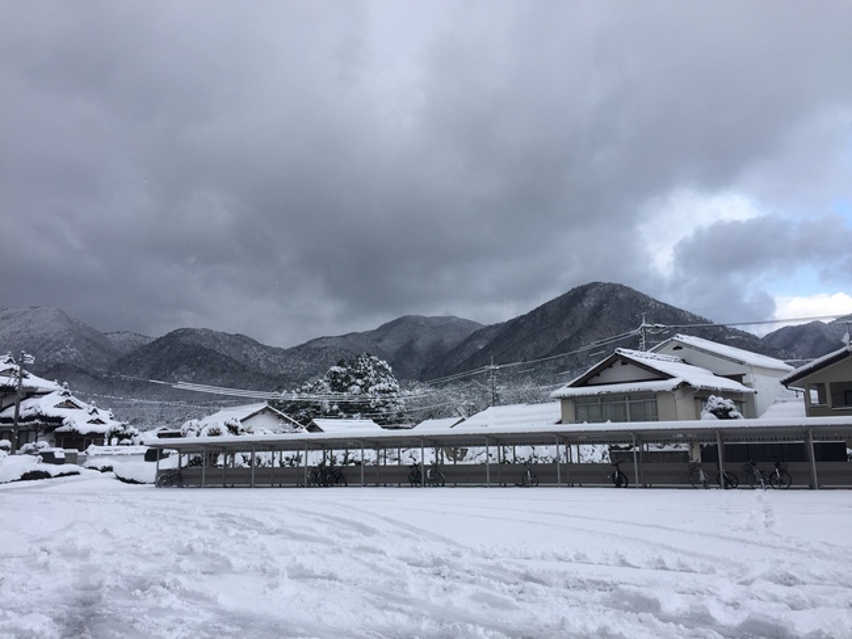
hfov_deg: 61.7
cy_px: 320
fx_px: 714
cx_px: 426
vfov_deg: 48.2
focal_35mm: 29
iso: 32
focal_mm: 4.15
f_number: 2.2
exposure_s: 1/879
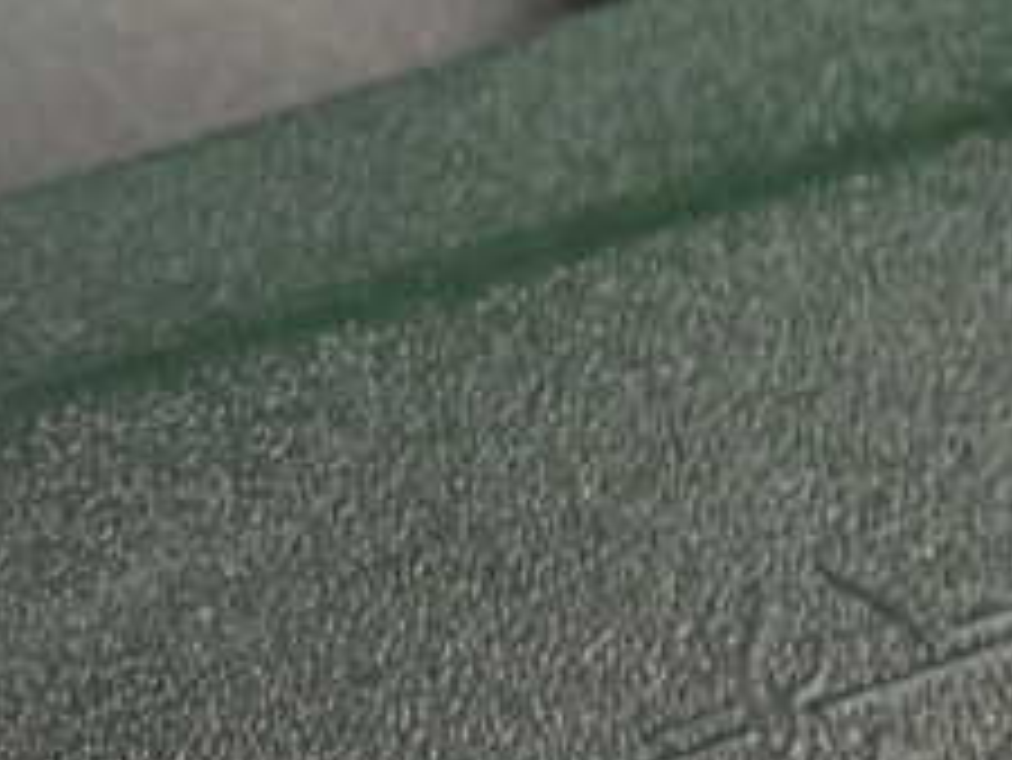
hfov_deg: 22.2
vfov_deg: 18.4
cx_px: -261
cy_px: 288
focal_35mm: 80
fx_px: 2340
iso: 800
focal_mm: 5.4
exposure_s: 1/60
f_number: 2.3
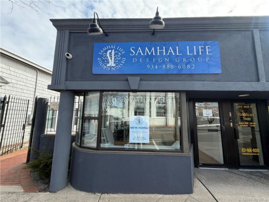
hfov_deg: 102.1
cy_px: 101
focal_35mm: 14
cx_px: 134
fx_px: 109
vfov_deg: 85.7
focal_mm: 2.22
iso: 50
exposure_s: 1/502
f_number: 2.2
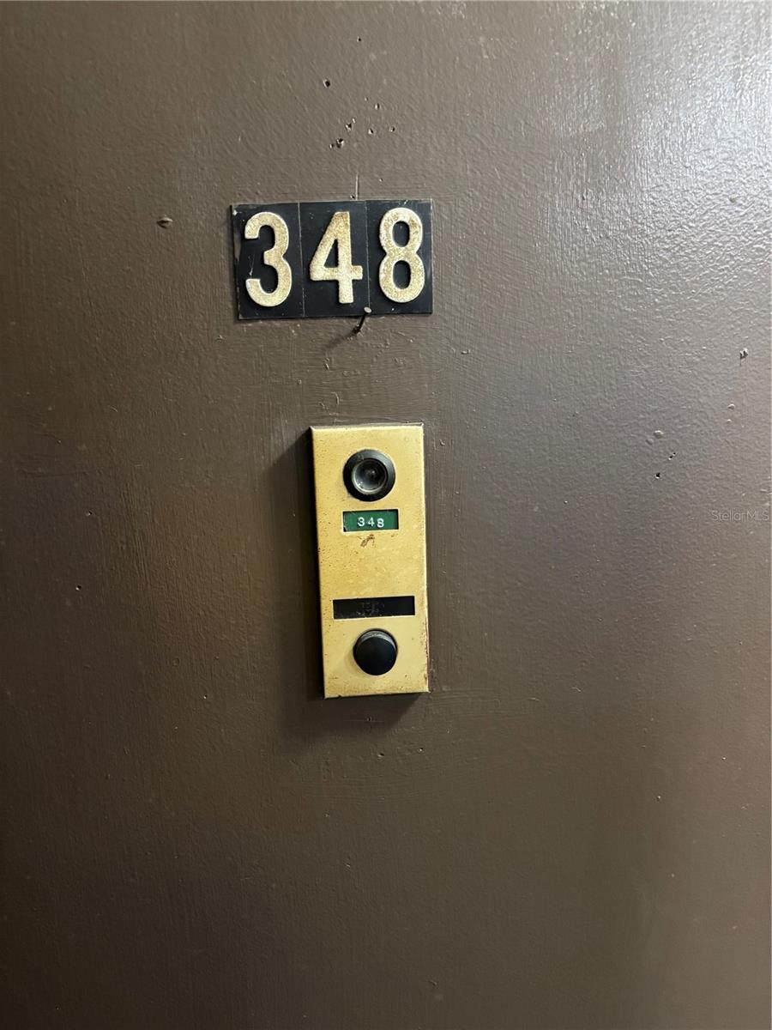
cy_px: 515
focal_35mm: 26
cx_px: 386
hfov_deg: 53.1
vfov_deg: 67.3
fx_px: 773
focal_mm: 5.96
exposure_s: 1/30
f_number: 1.6
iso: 640
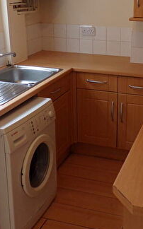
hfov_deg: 23.2
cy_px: 84
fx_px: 344
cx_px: 115
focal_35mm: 55
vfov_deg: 36.7
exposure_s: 1/34
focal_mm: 4.3
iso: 157
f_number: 3
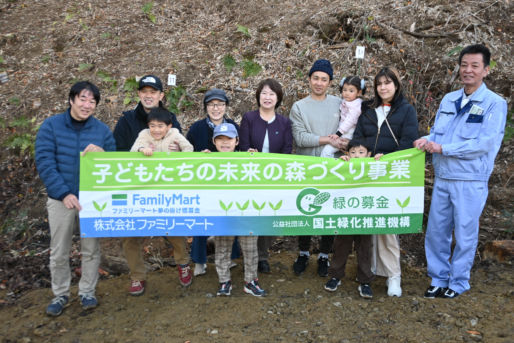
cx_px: 257
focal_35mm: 36
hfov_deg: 53.1
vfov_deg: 36.9
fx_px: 514
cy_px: 172
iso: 400
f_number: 4.2
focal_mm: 24
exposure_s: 1/250
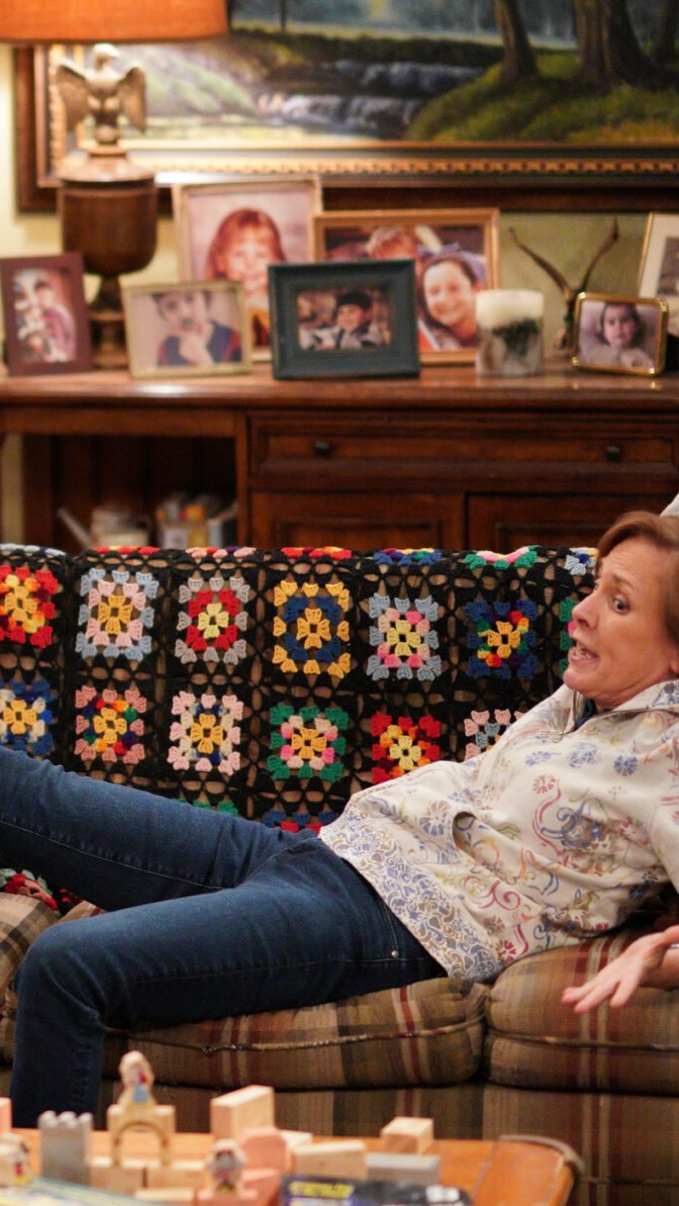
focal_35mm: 187
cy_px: 577
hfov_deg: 6.4
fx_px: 5983
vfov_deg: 11.5
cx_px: -243
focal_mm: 85
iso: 3200
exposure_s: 1/250
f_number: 1.4
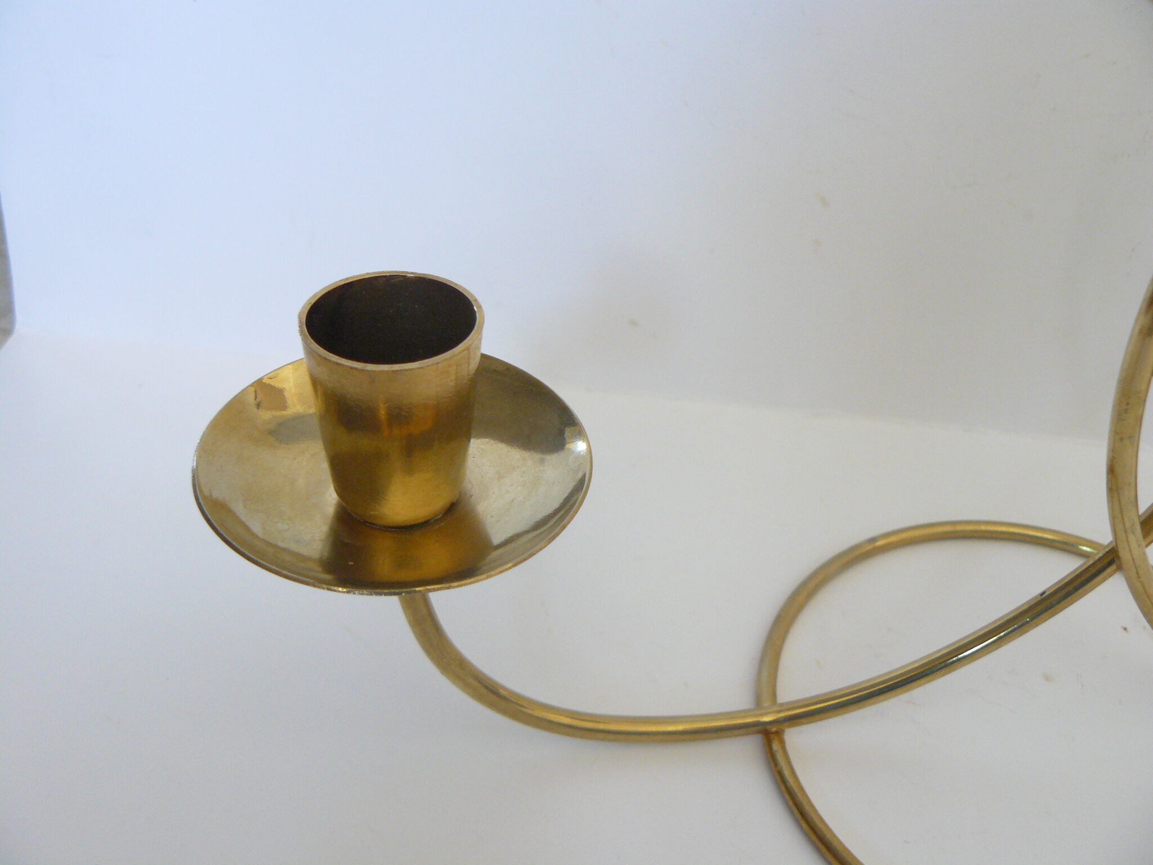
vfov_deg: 39.7
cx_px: 576
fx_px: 1199
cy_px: 432
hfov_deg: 51.4
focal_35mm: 36
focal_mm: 6
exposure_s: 1/25
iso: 200
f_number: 2.8
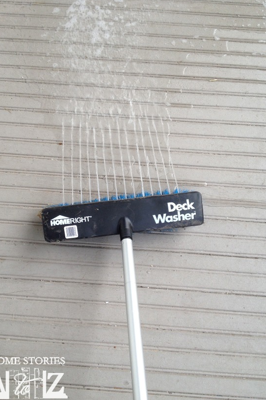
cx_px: 135
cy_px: 199
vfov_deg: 51.9
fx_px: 410
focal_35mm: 37
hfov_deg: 35.9
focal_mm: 4.28
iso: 50
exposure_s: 1/139
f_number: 2.4
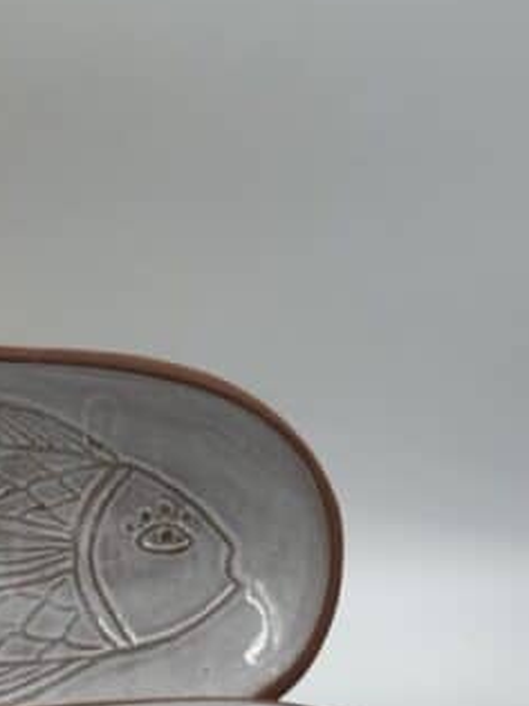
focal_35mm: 122
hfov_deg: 11.9
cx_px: -126
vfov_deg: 16.0
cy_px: 614
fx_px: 2488
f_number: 1.78
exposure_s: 1/580
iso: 64
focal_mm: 6.86
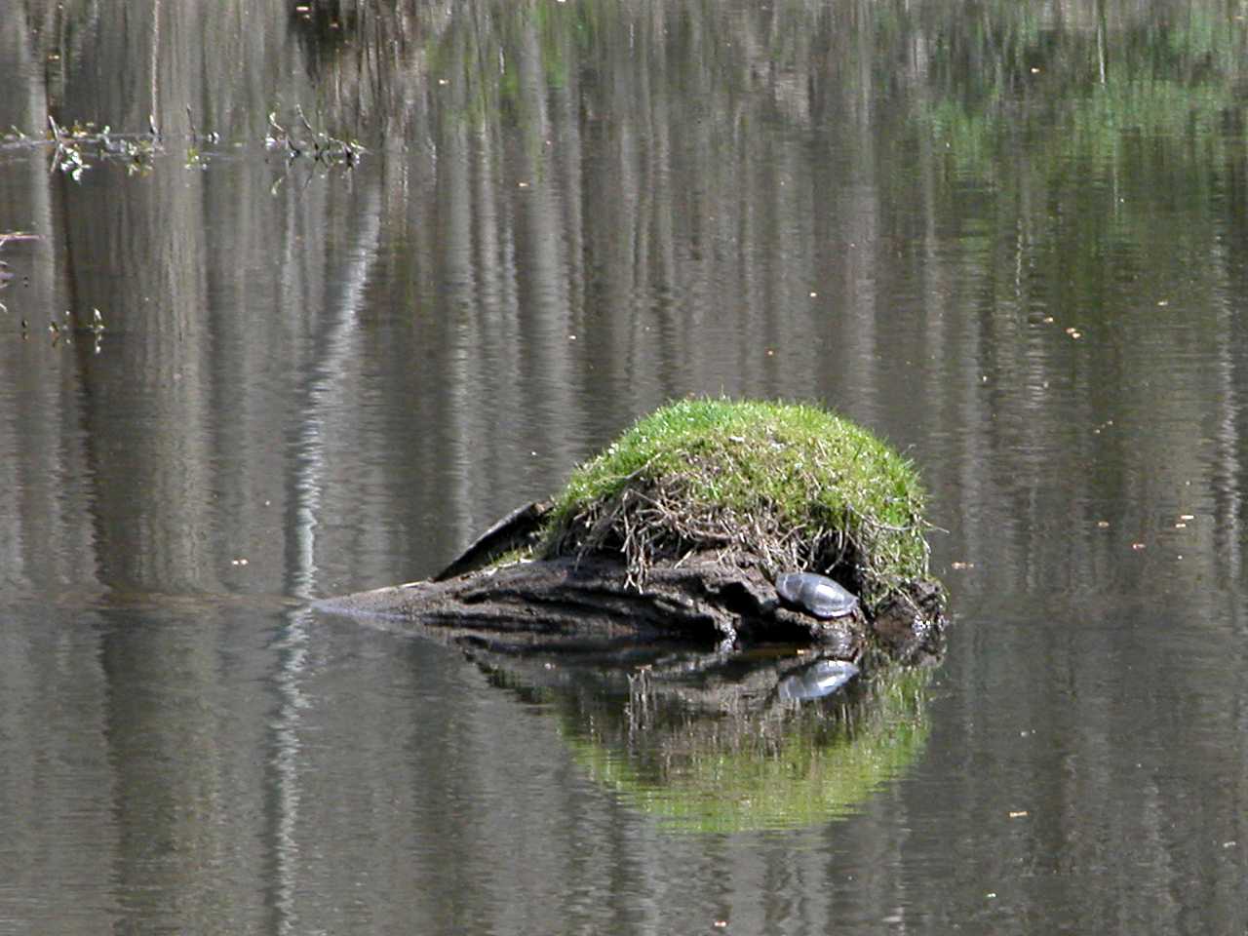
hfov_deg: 7.1
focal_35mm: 280
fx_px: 10095
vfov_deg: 5.3
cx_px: 624
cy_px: 468
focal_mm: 71.2
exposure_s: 1/120
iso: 100
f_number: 7.4
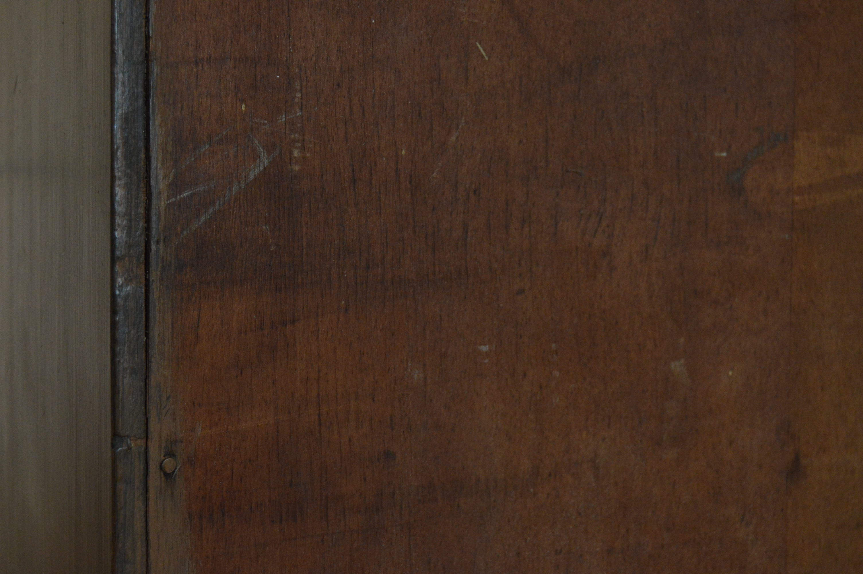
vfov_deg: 23.7
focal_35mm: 57
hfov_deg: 35.1
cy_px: 287
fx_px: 1365
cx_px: 432
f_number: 6.3
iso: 1600
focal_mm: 38
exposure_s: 1/50
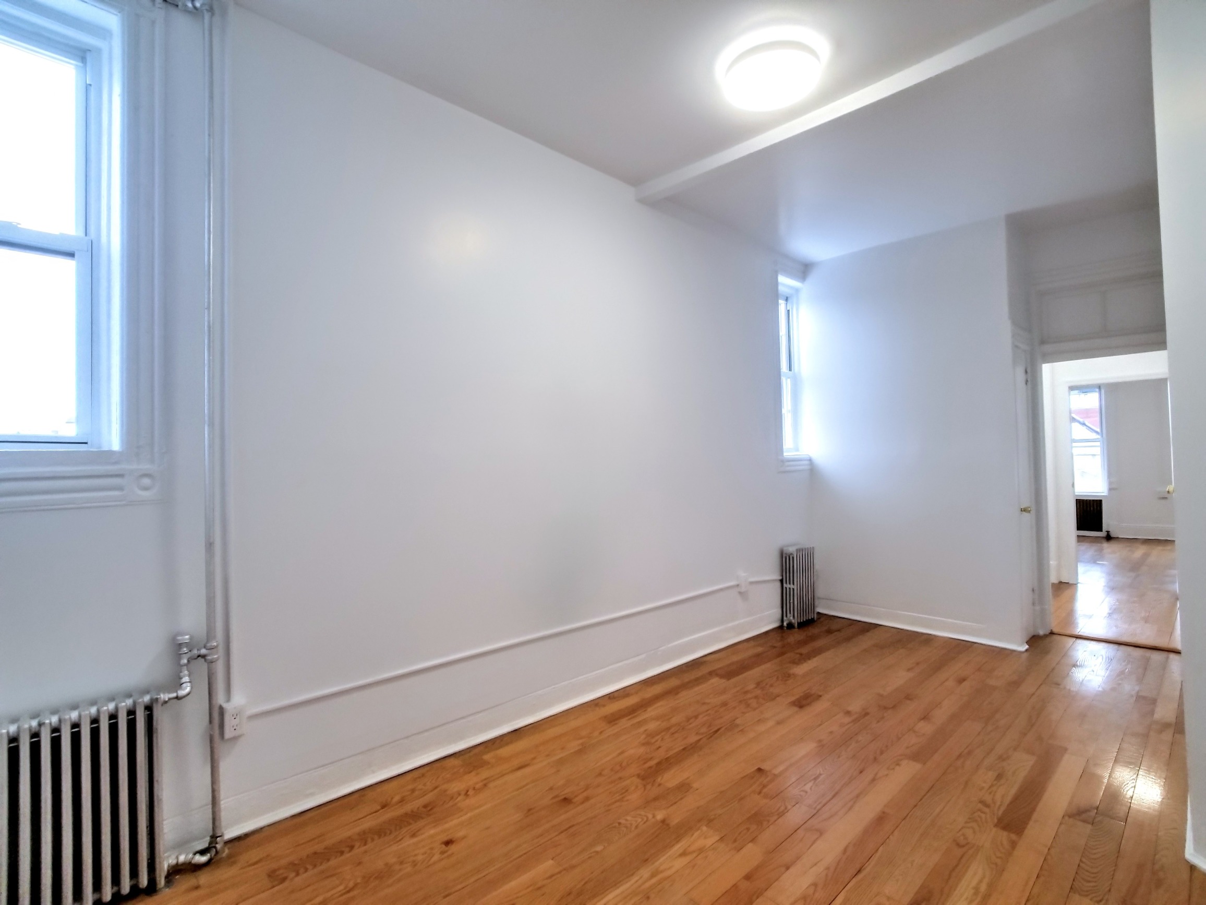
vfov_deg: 53.1
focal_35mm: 26
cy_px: 452
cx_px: 603
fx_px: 906
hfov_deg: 67.3
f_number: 1.7
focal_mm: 4.3
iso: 100
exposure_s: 1/60
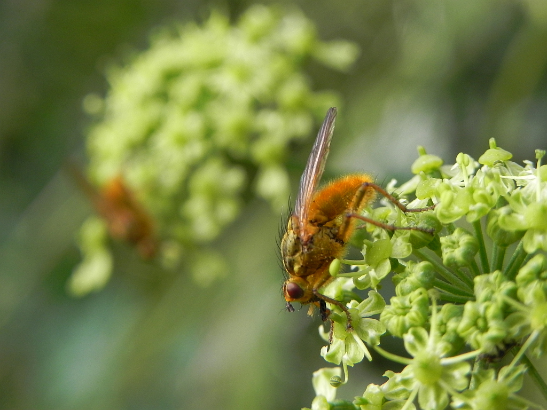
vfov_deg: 15.6
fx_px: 1501
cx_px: 274
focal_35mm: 95
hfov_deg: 20.7
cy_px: 205
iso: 160
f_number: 4
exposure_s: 1/393
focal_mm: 16.9
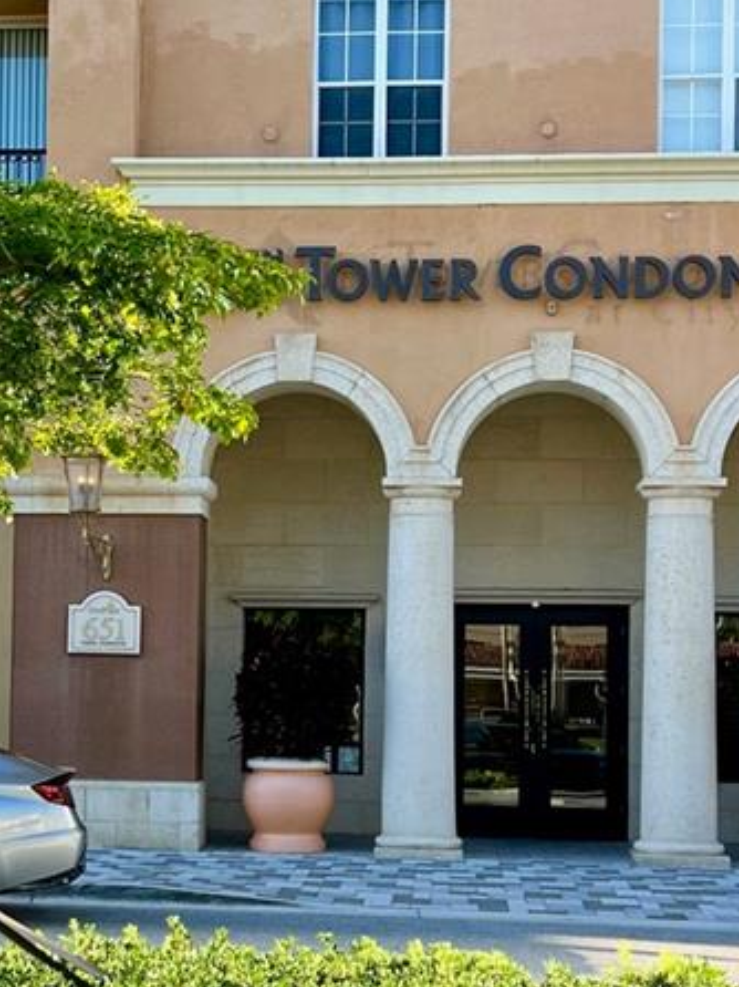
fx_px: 1994
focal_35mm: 70
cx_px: 250
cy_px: 617
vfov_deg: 27.7
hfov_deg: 20.9
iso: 50
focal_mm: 5.7
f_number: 1.5
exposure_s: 1/723
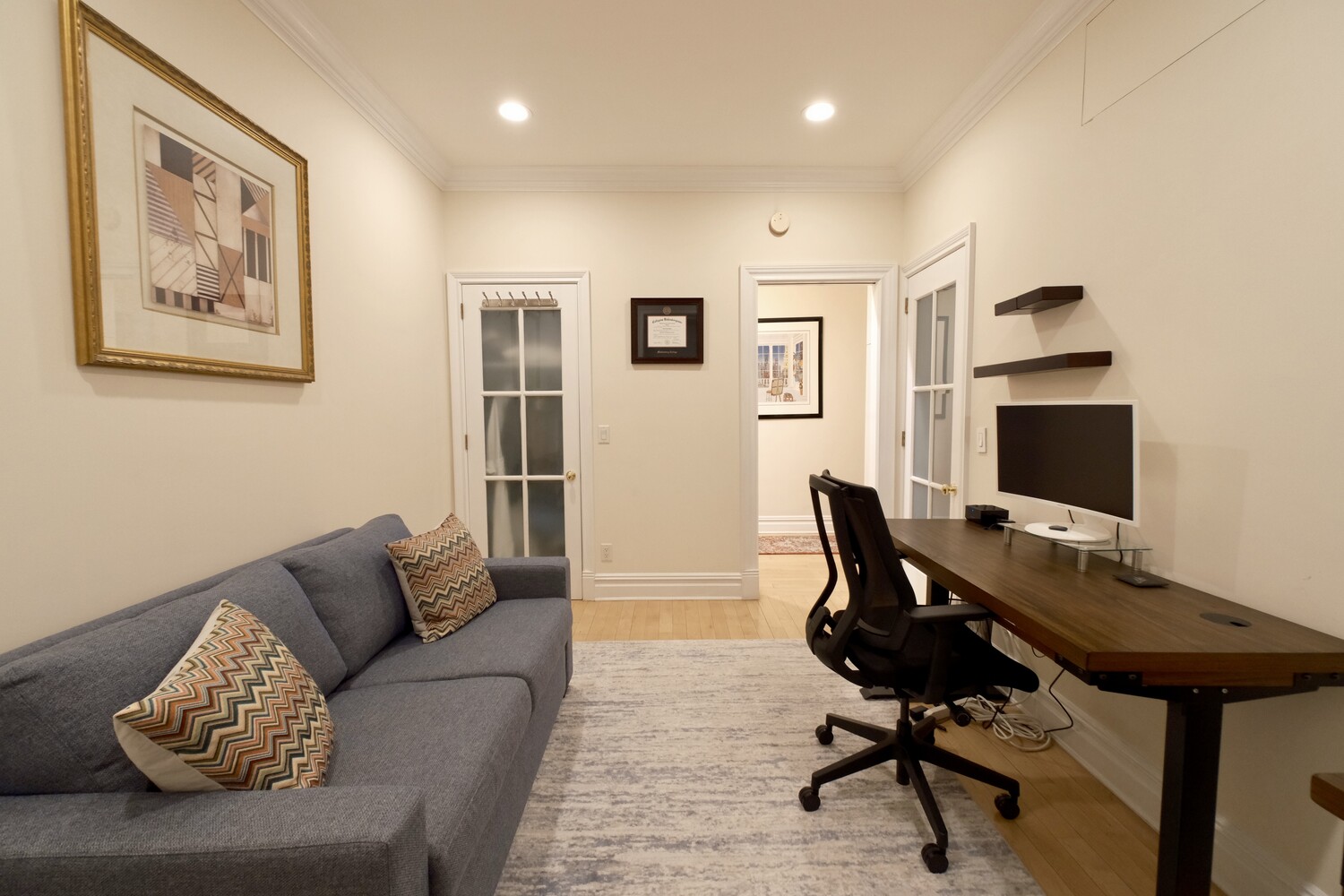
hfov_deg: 100.4
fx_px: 560
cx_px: 672
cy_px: 448
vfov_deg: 77.3
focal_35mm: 15
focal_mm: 10
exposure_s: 1/15
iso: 2000
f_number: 5.6
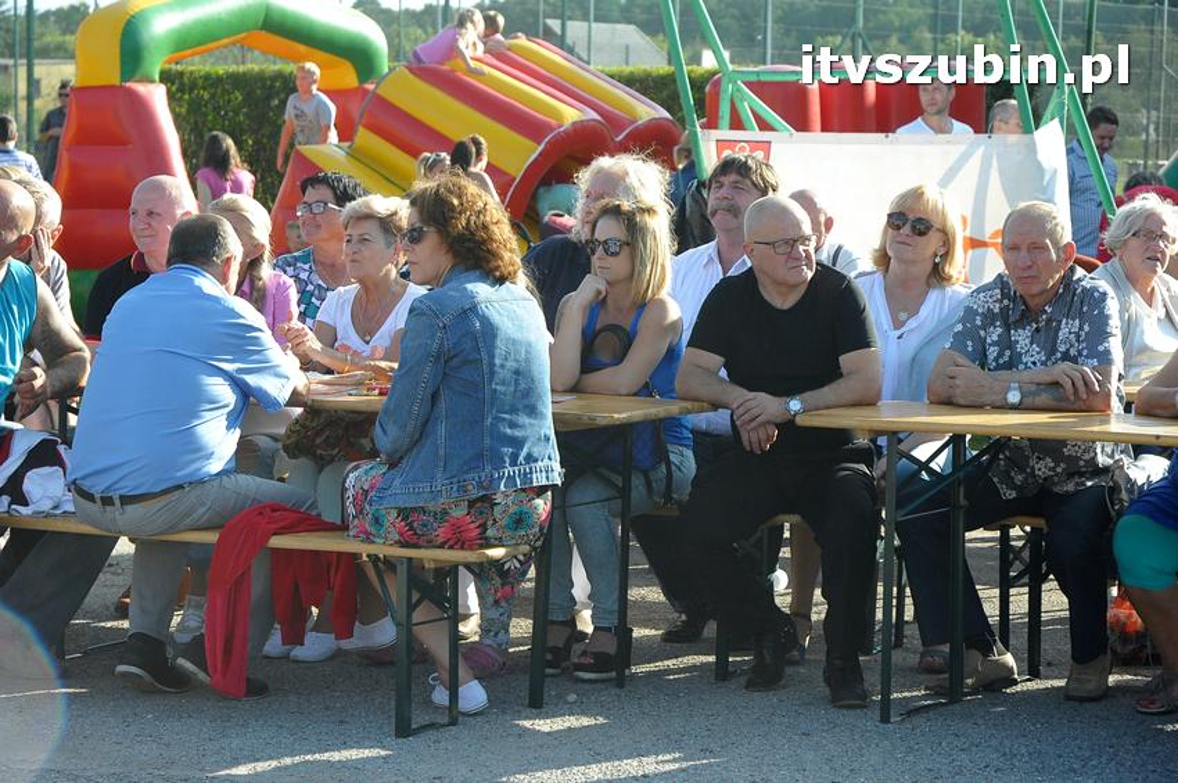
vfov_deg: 13.0
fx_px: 3432
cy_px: 392
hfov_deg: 19.5
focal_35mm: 105
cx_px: 589
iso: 800
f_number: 7.1
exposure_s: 1/800
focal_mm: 70
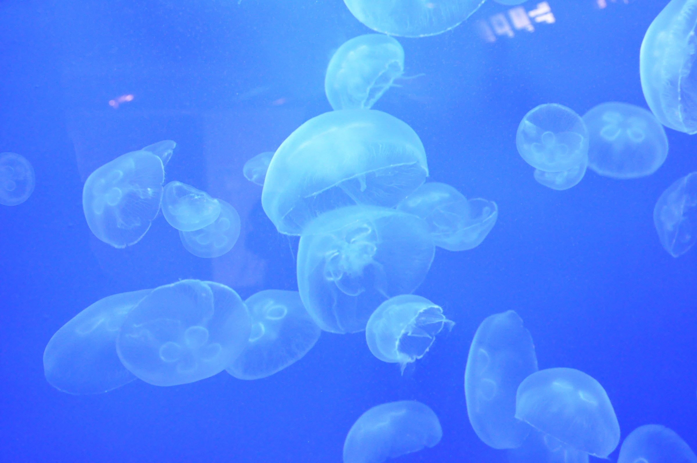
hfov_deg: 49.6
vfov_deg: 34.1
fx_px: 754
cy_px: 232
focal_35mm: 39
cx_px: 348
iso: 3200
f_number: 5.6
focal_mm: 26
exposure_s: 1/30
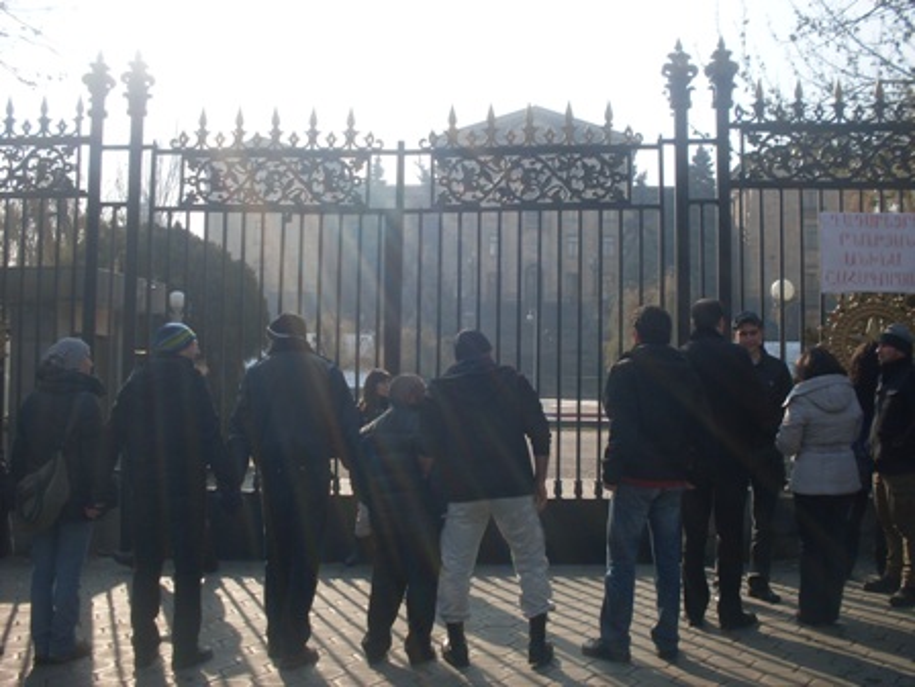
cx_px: 458
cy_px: 344
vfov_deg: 37.7
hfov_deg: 49.0
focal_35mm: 38
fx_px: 1004
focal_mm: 6.3
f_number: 8.4
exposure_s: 1/180
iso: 80
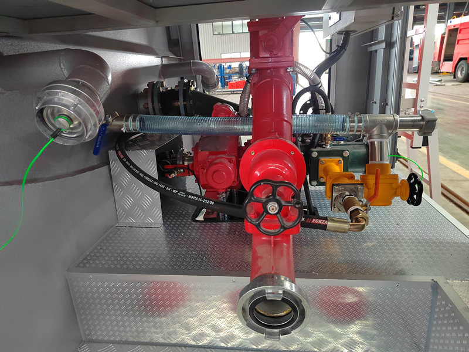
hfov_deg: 73.9
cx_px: 234
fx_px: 312
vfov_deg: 58.9
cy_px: 176
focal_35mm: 23
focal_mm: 5.52
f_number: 1.9
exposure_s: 1/50
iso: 3016
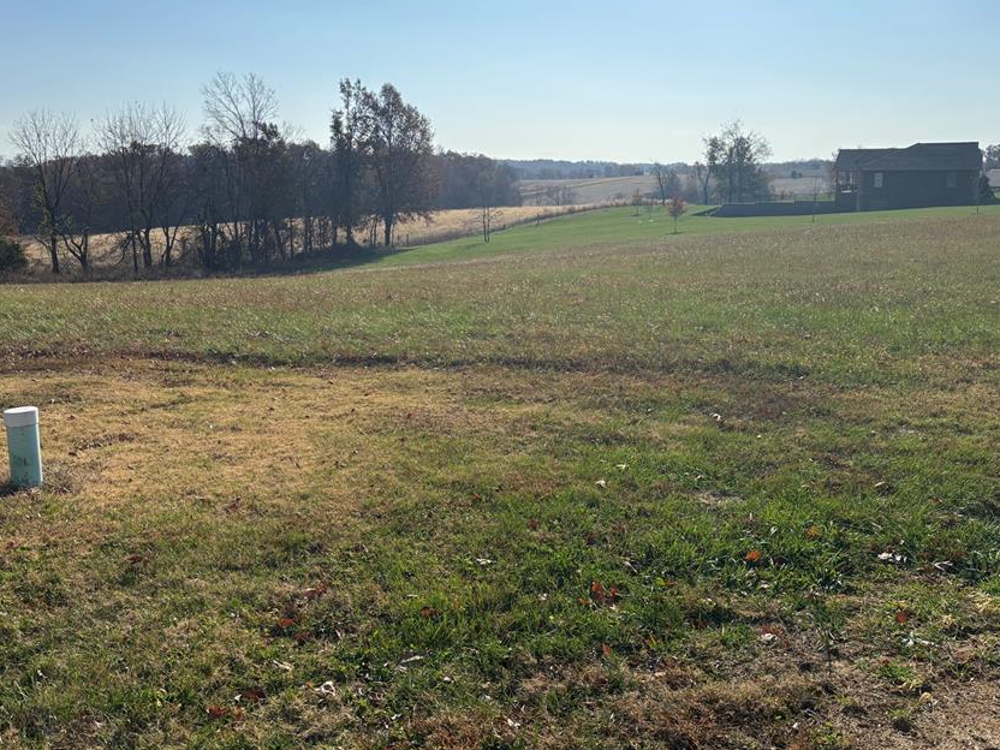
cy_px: 302
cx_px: 524
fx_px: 924
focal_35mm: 32
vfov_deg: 43.9
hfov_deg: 56.8
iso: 50
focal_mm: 5.96
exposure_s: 1/9901
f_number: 1.6
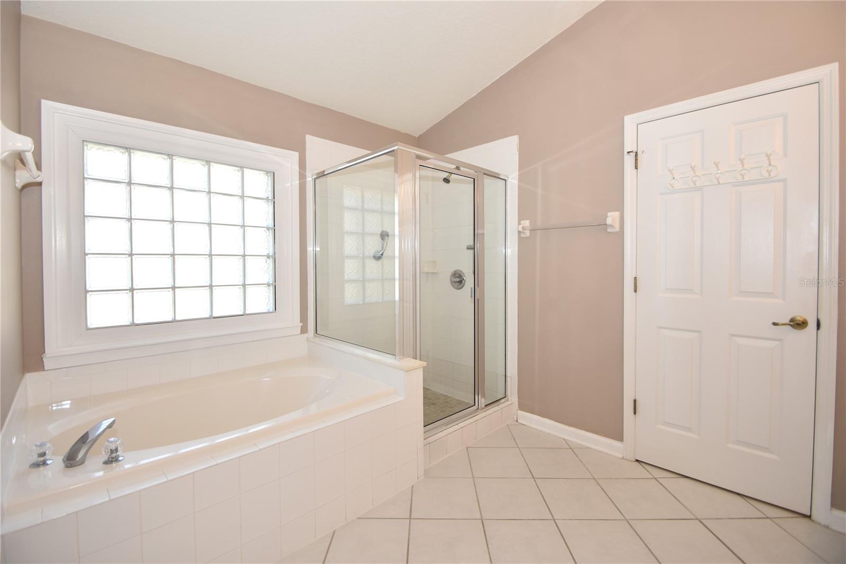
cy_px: 282
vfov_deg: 77.3
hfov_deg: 100.4
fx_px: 352
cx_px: 423
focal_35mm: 15
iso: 200
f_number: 4.5
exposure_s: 1/80
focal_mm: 10
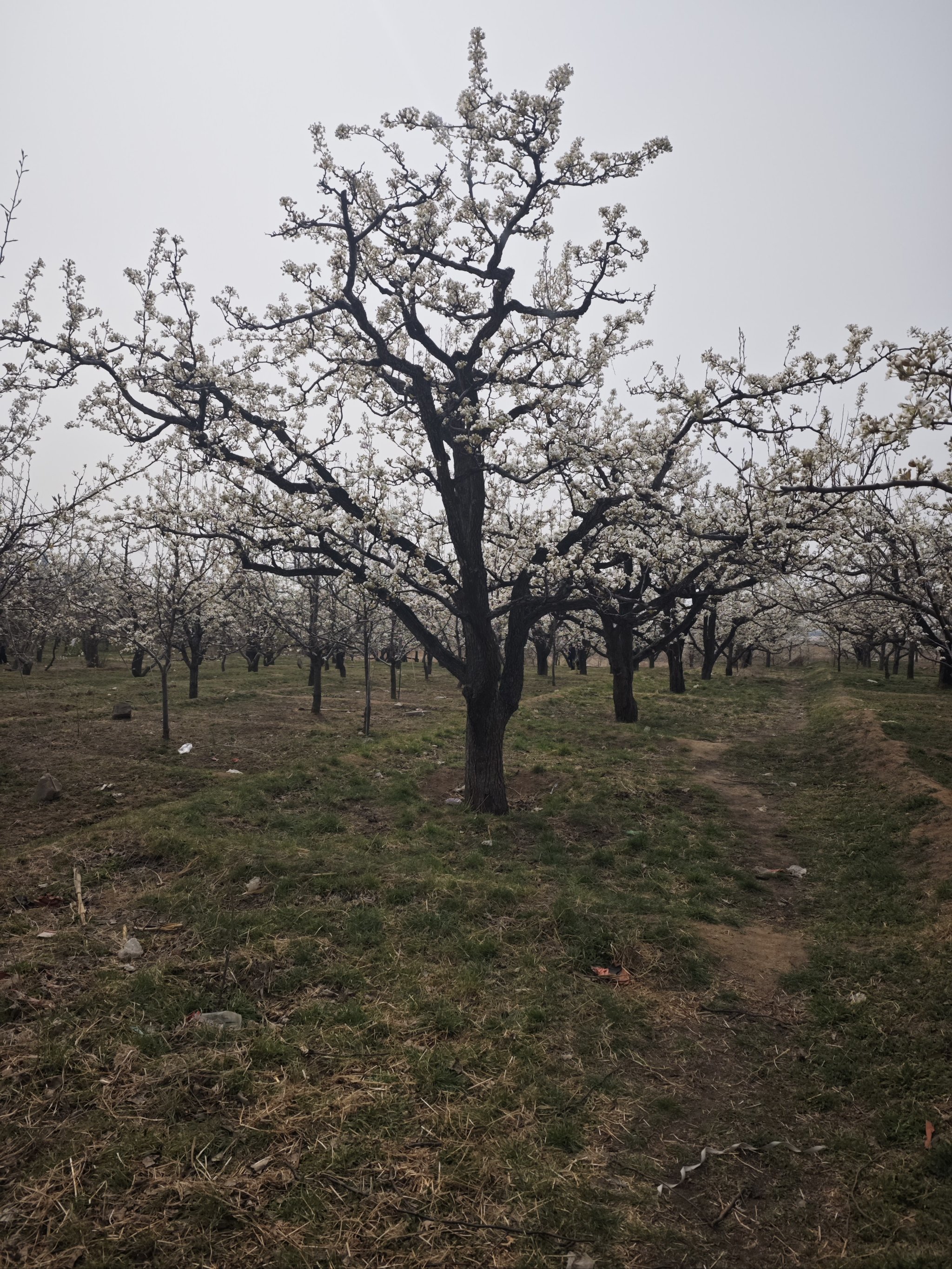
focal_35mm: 23
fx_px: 843
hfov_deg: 58.9
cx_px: 476
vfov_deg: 73.9
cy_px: 634
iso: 50
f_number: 1.6
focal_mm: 6.55
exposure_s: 1/5000
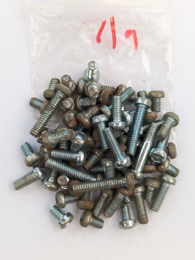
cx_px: 98
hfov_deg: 30.3
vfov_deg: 39.6
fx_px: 360
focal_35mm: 48
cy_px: 130
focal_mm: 6.81
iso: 59
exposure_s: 1/212
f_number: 1.85
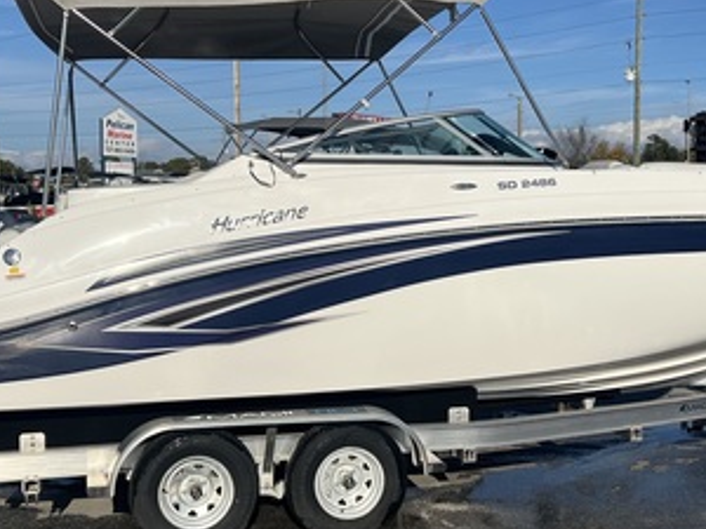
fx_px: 1061
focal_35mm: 52
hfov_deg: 36.8
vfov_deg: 28.0
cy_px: 252
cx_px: 377
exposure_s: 1/11364
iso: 50
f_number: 1.5
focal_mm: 5.7
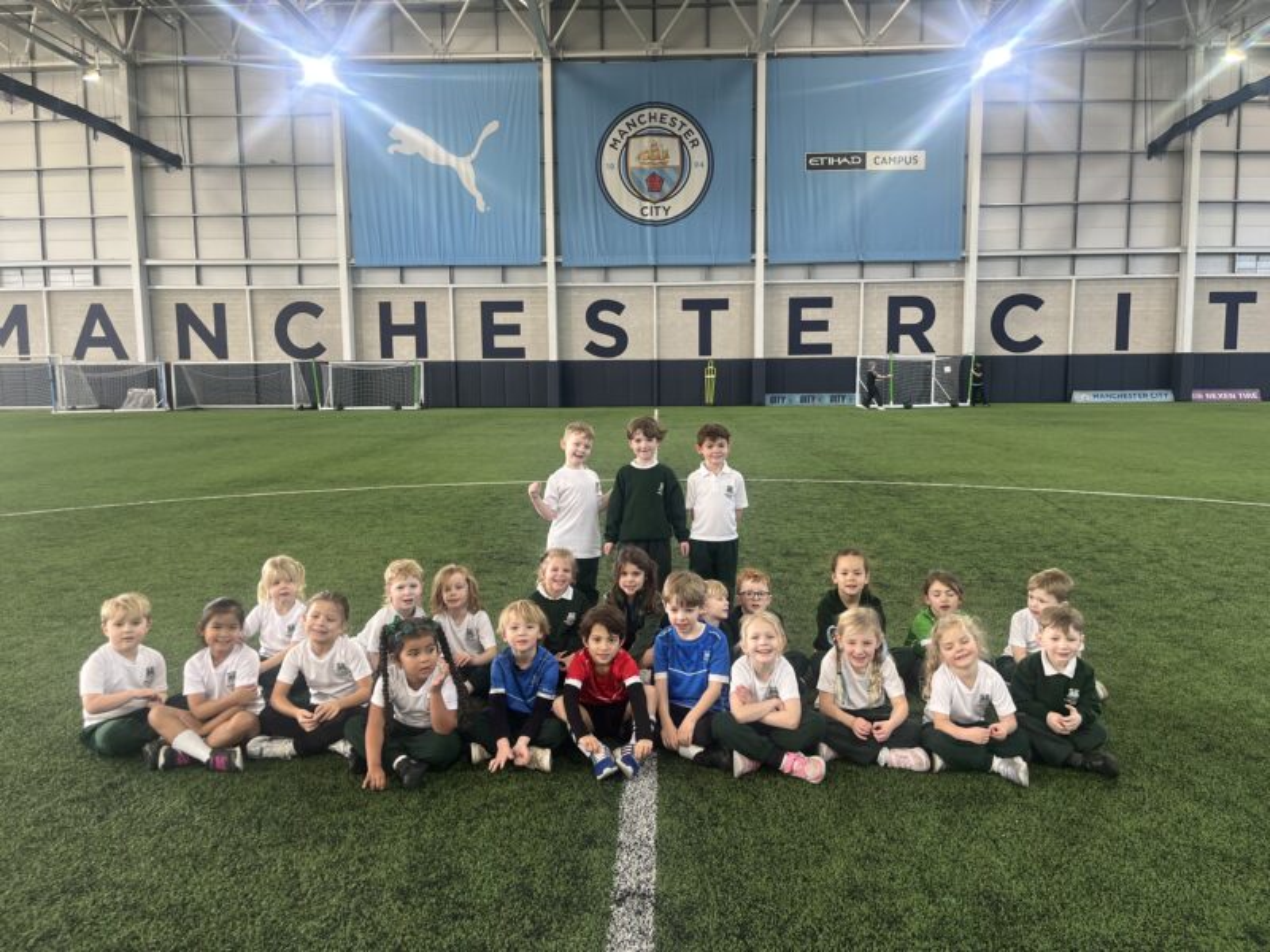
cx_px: 635
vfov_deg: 53.1
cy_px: 476
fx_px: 954
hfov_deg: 67.3
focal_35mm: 26
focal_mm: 5.1
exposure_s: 1/121
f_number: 1.6
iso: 80
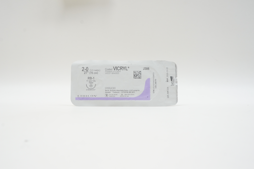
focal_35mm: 44
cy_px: 84
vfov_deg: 30.8
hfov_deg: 45.0
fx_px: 307
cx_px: 127
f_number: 11
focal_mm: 29
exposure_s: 1/15
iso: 400
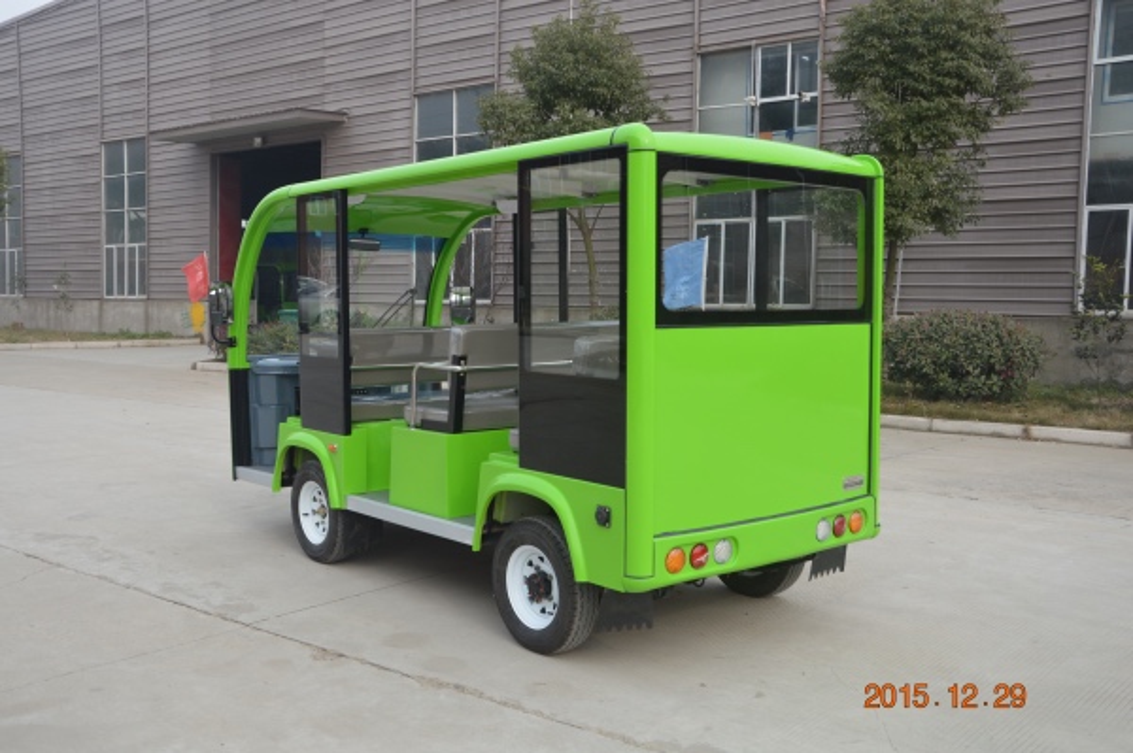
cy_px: 376
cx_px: 566
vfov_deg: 36.8
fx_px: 1132
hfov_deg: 53.2
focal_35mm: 36
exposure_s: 1/125
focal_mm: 24
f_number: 5.6
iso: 100
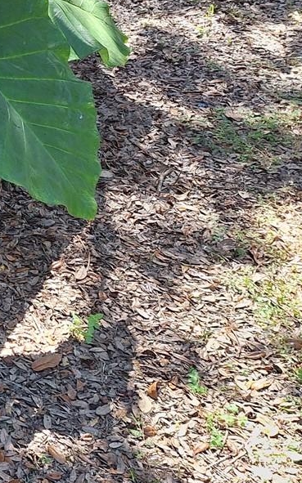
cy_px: 89
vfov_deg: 30.3
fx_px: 870
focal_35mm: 66
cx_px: -299
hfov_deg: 15.7
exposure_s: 1/253
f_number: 1.8
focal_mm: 5.54
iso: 40
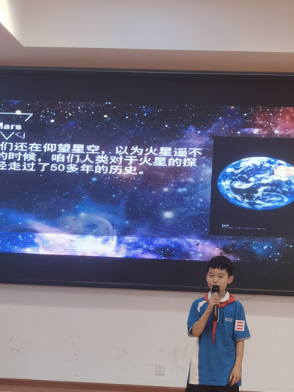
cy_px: 243
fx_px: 1043
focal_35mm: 92
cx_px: 180
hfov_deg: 16.0
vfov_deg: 21.3
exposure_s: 1/100
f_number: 1.6
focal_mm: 5.56
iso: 80
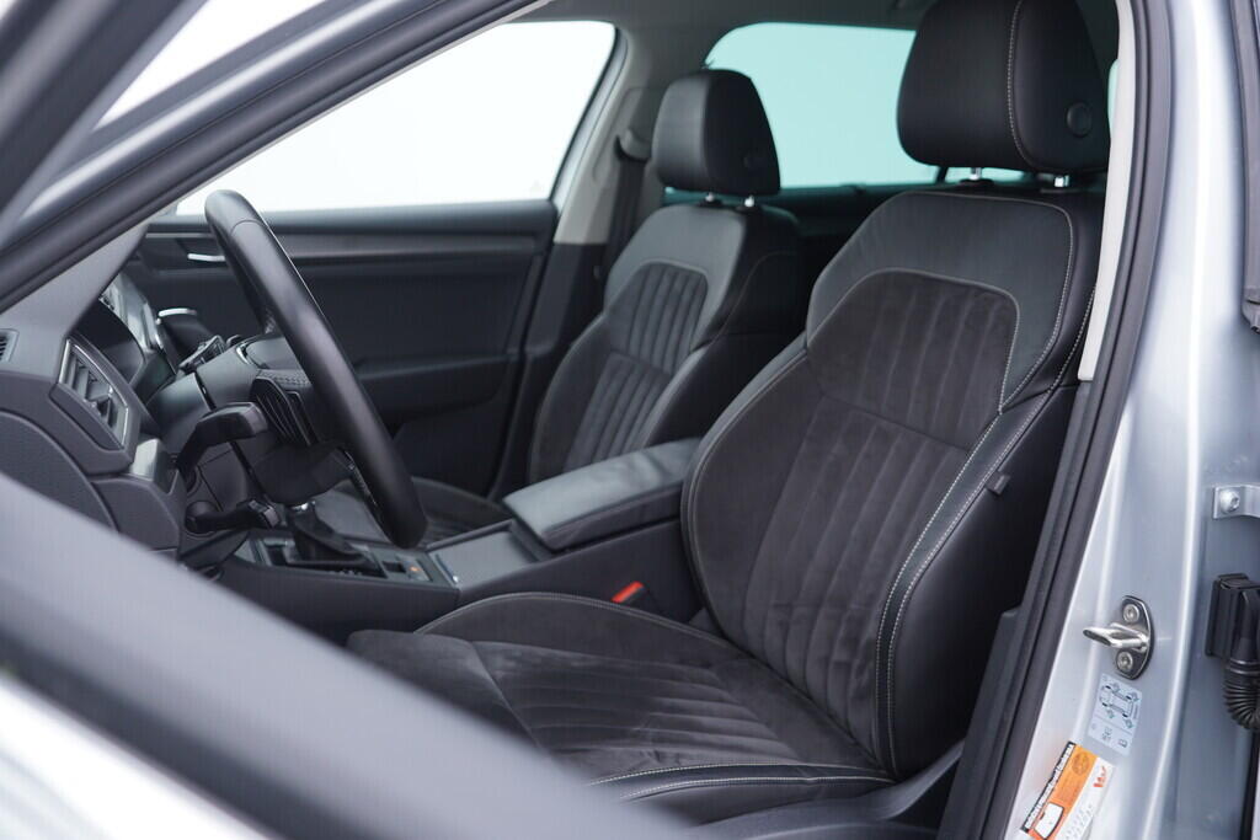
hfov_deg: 53.1
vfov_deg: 36.9
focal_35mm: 36
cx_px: 630
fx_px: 1260
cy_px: 420
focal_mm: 24
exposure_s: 1/40
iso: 125
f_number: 2.8
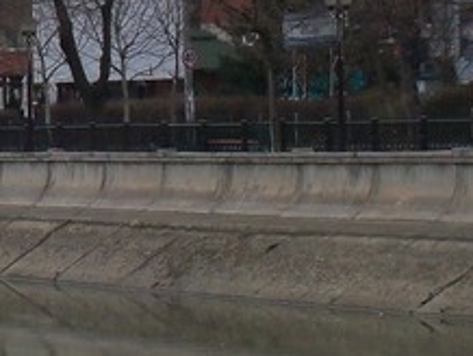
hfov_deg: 6.6
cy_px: 124
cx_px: -384
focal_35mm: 293
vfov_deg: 5.1
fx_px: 4008
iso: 200
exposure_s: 1/1000
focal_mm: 14.2
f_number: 4.1
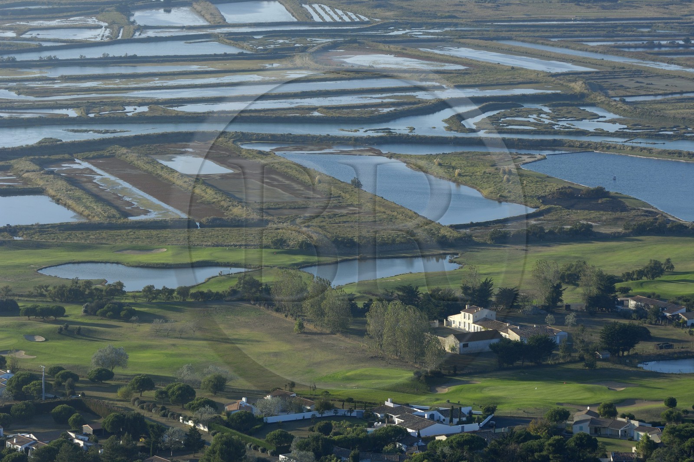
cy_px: 231
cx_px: 347
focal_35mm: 165
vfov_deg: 8.3
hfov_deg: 12.5
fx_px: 3180
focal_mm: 110
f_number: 5.6
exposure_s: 1/250
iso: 100
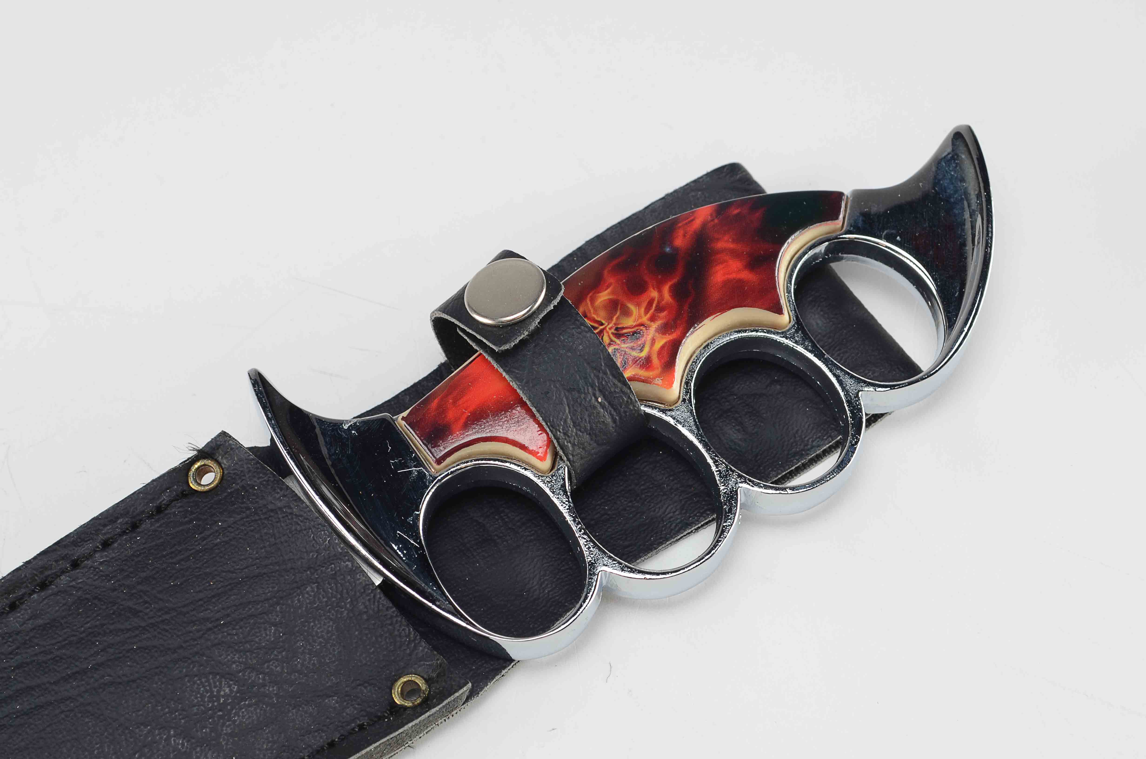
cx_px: 573
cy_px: 380
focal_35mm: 82
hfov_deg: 24.7
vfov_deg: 16.5
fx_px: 2621
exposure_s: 1/80
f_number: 10
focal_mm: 55
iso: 100
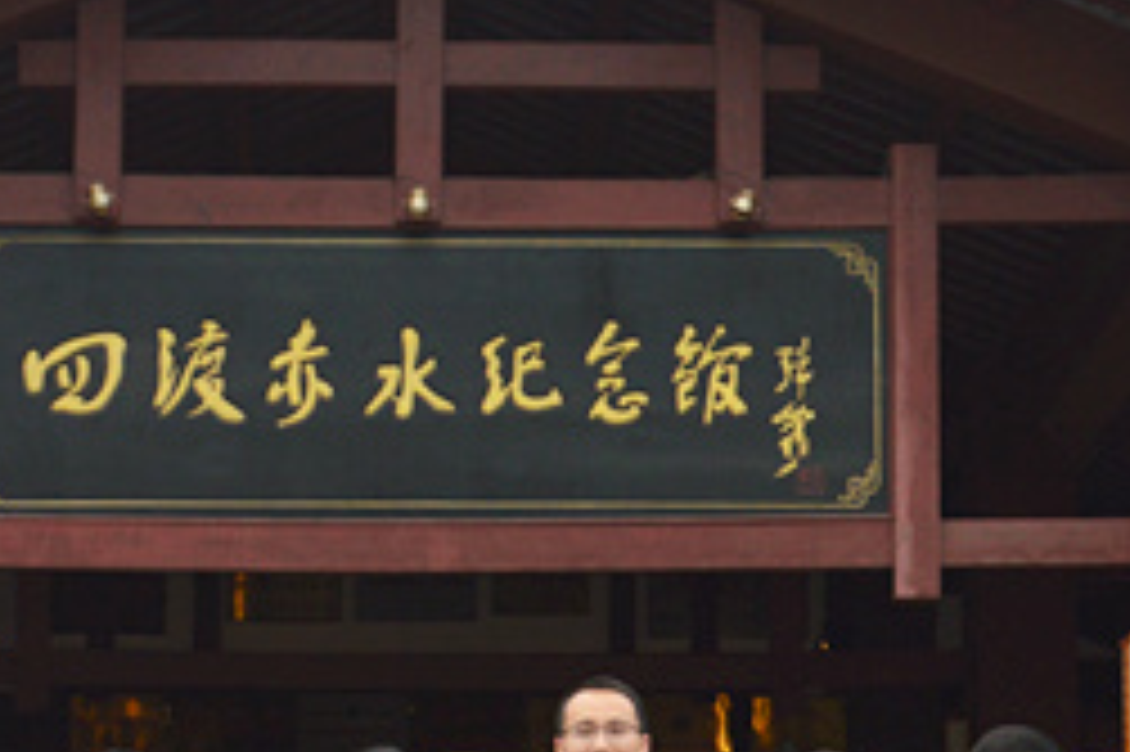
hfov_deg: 13.4
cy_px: 669
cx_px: 486
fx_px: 4799
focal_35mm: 153
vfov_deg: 8.9
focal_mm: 32
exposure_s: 1/250
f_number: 10
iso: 400
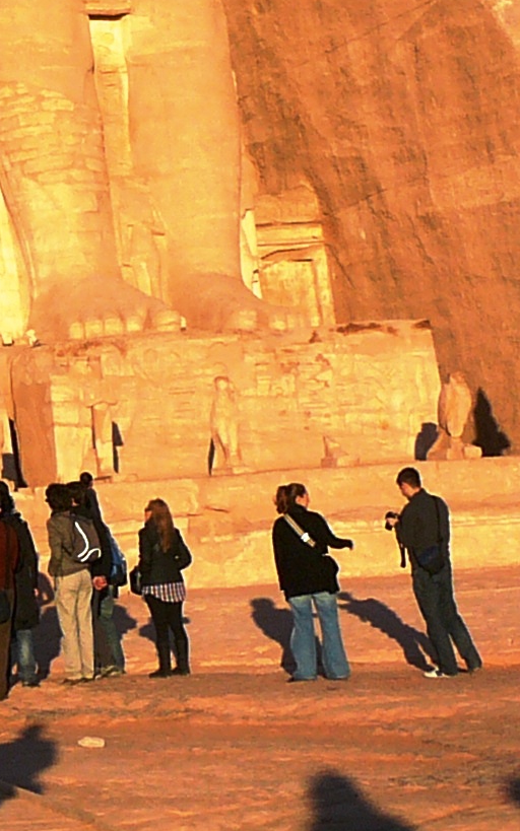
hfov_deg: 10.5
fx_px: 2630
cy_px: -92
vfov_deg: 17.4
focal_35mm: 116
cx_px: -455
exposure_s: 1/500
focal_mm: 5.2
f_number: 5
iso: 80
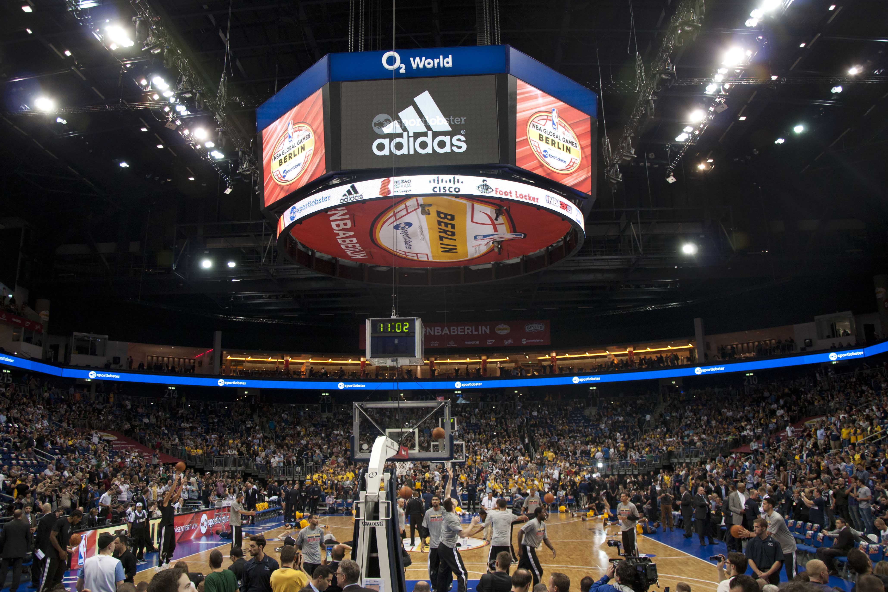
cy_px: 304
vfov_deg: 46.4
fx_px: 691
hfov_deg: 65.5
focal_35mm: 28
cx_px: 430
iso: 800
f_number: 3.5
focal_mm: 18
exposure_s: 1/160
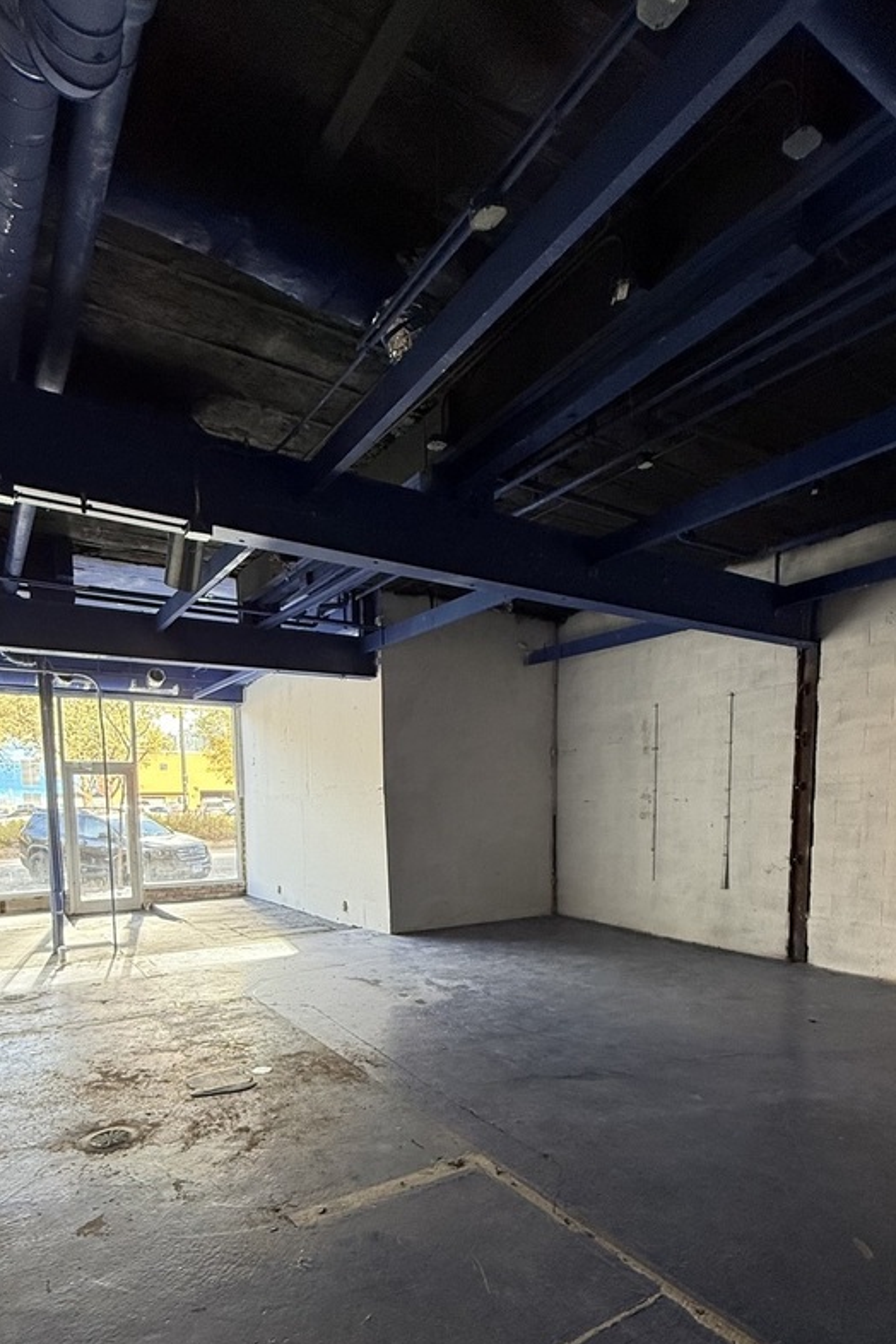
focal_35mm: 20
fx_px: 747
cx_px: 439
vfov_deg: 81.5
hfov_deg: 61.9
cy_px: 882
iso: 250
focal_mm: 2.22
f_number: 2.2
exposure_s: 1/99
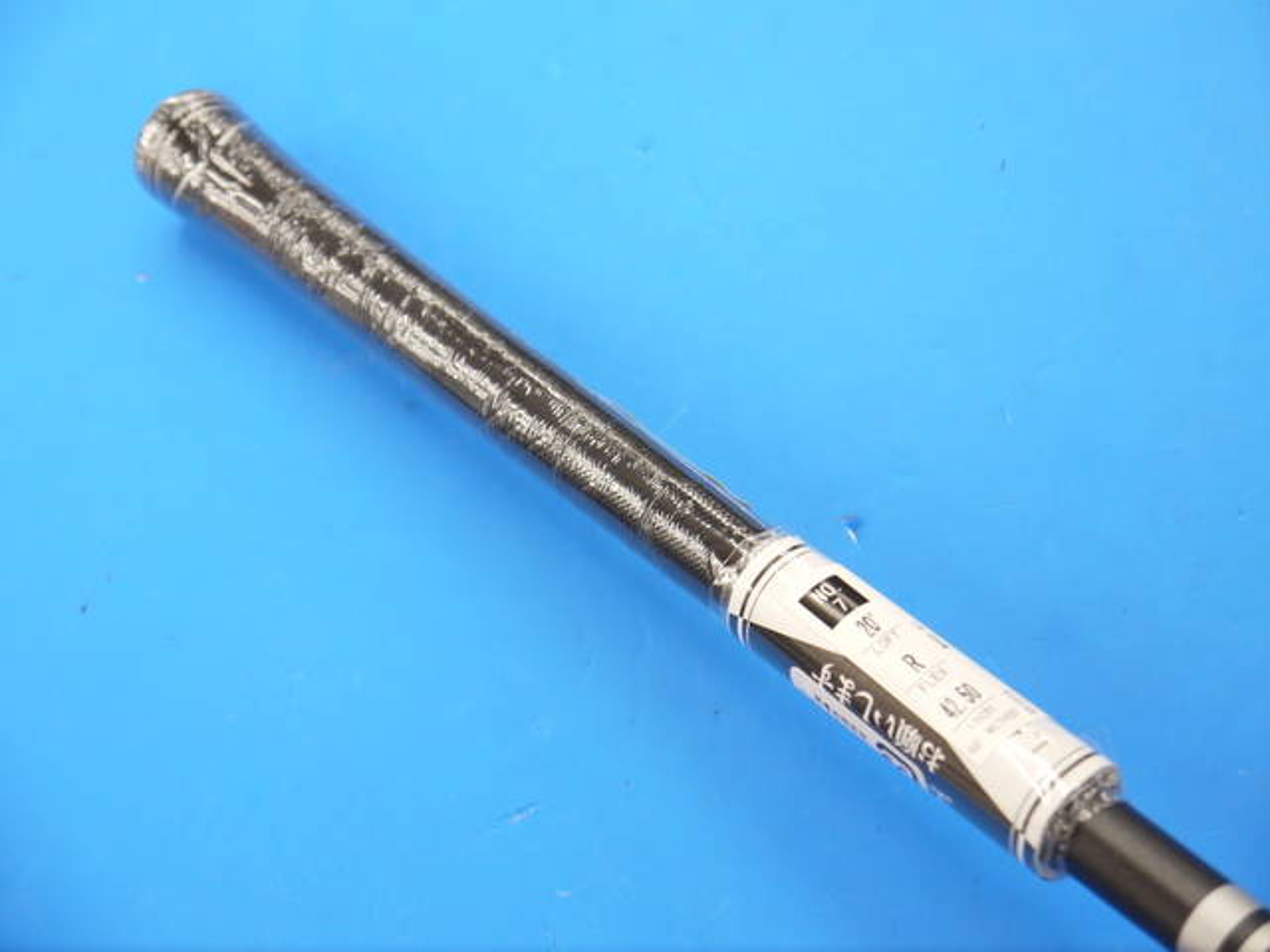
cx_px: 635
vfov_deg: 18.9
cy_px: 476
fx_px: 2862
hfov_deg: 25.0
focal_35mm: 78
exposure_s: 1/80
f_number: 5.5
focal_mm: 39
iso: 640
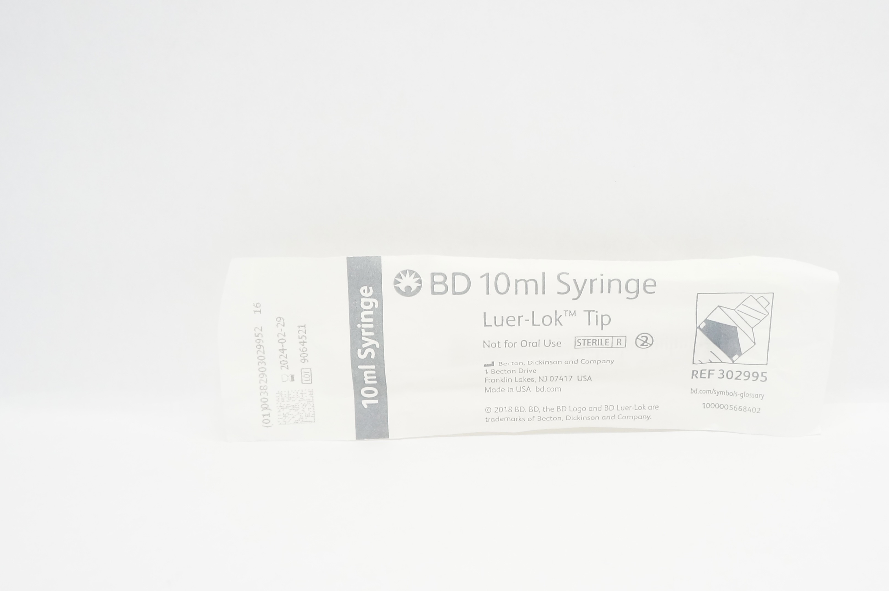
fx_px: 1011
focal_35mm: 41
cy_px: 338
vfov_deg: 32.5
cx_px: 533
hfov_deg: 47.2
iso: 800
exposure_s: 1/80
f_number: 5.6
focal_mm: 18
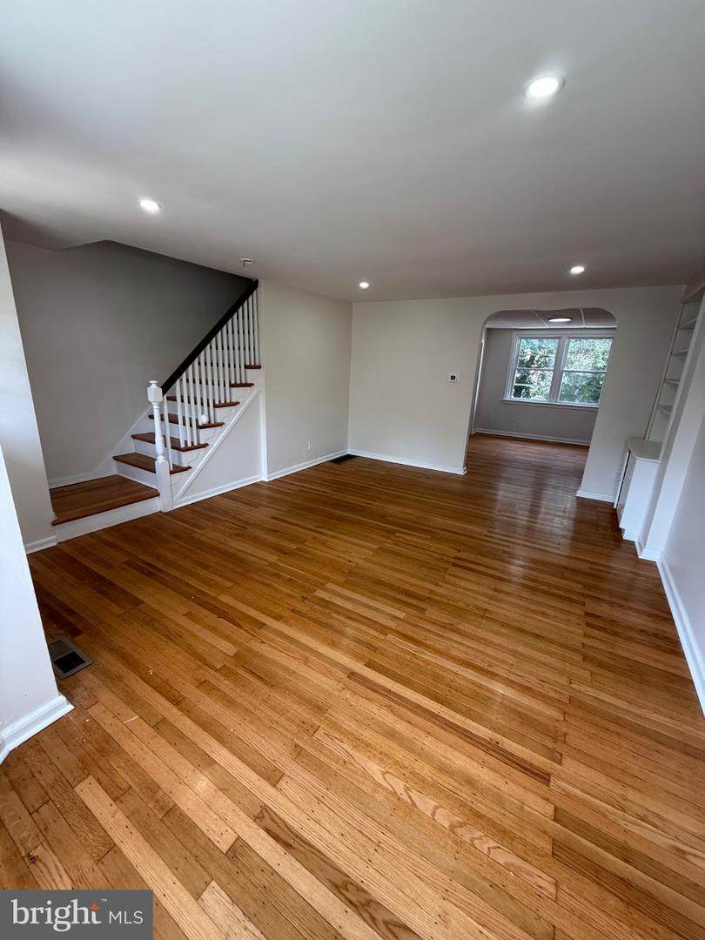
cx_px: 352
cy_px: 470
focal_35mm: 14
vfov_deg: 102.1
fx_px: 380
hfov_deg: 85.7
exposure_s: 1/99
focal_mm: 2.22
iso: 100
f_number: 2.2
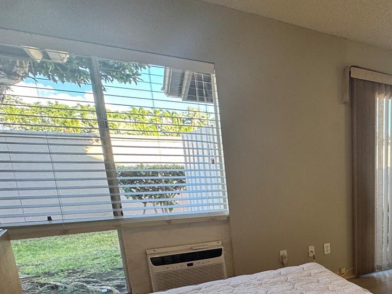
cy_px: 241
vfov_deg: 43.1
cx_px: 405
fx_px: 351
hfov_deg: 47.0
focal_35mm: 31
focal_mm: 2.22
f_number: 2.2
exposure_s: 1/120
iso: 80
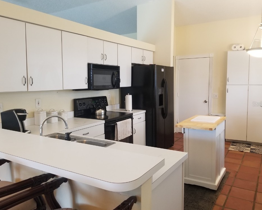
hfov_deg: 62.2
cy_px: 104
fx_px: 217
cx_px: 135
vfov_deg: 51.5
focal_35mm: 28
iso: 250
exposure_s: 1/30
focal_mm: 4.25
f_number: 1.7
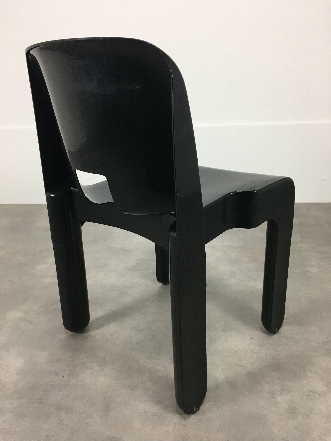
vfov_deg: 61.7
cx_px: 166
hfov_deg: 48.2
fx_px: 370
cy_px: 220
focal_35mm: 29
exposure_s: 1/33
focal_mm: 4.15
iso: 50
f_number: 2.2
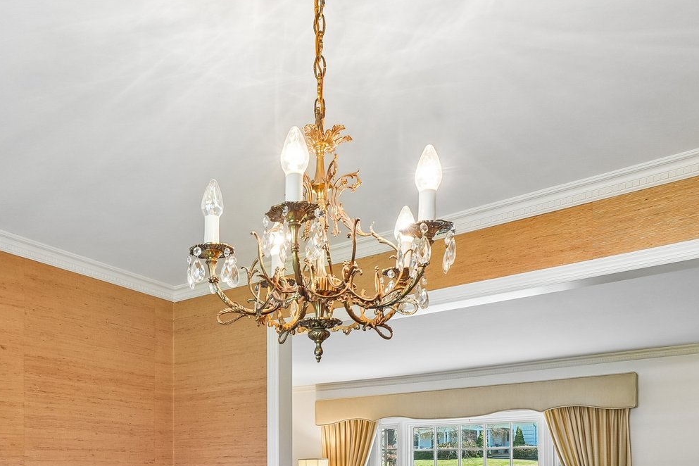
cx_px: 199
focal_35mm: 33
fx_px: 641
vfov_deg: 35.9
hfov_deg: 55.2
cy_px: 471
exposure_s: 1/13
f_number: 8
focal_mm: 16
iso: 200
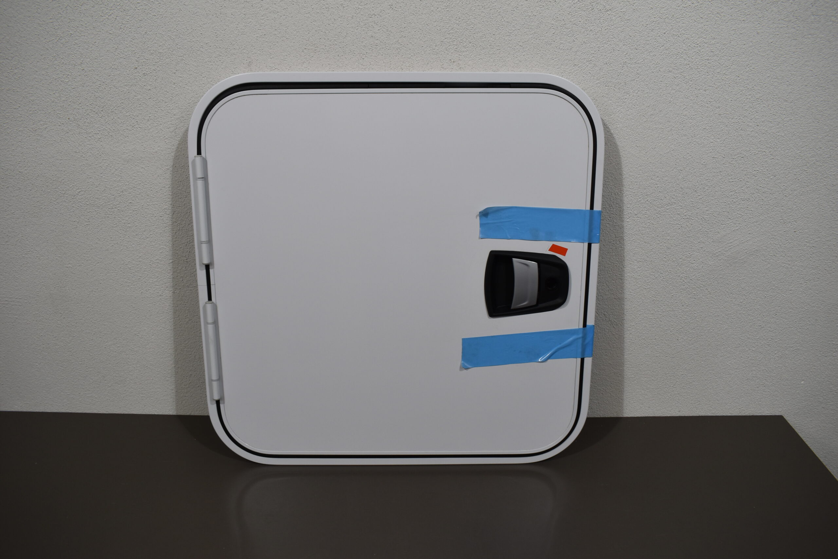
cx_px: 419
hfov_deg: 67.4
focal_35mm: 27
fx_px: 628
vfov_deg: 47.9
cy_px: 280
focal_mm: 18
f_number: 5.6
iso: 280
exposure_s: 1/125
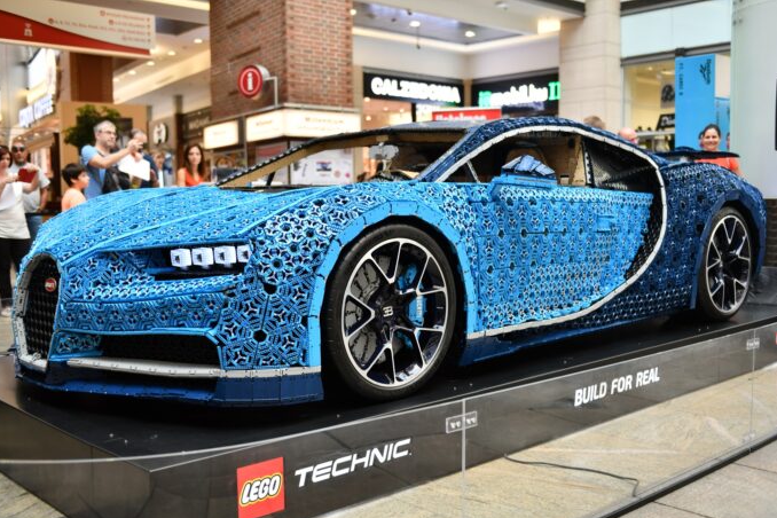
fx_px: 842
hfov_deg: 49.6
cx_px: 395
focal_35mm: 39
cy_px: 265
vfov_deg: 34.2
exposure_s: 1/100
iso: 250
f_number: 2.8
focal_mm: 38
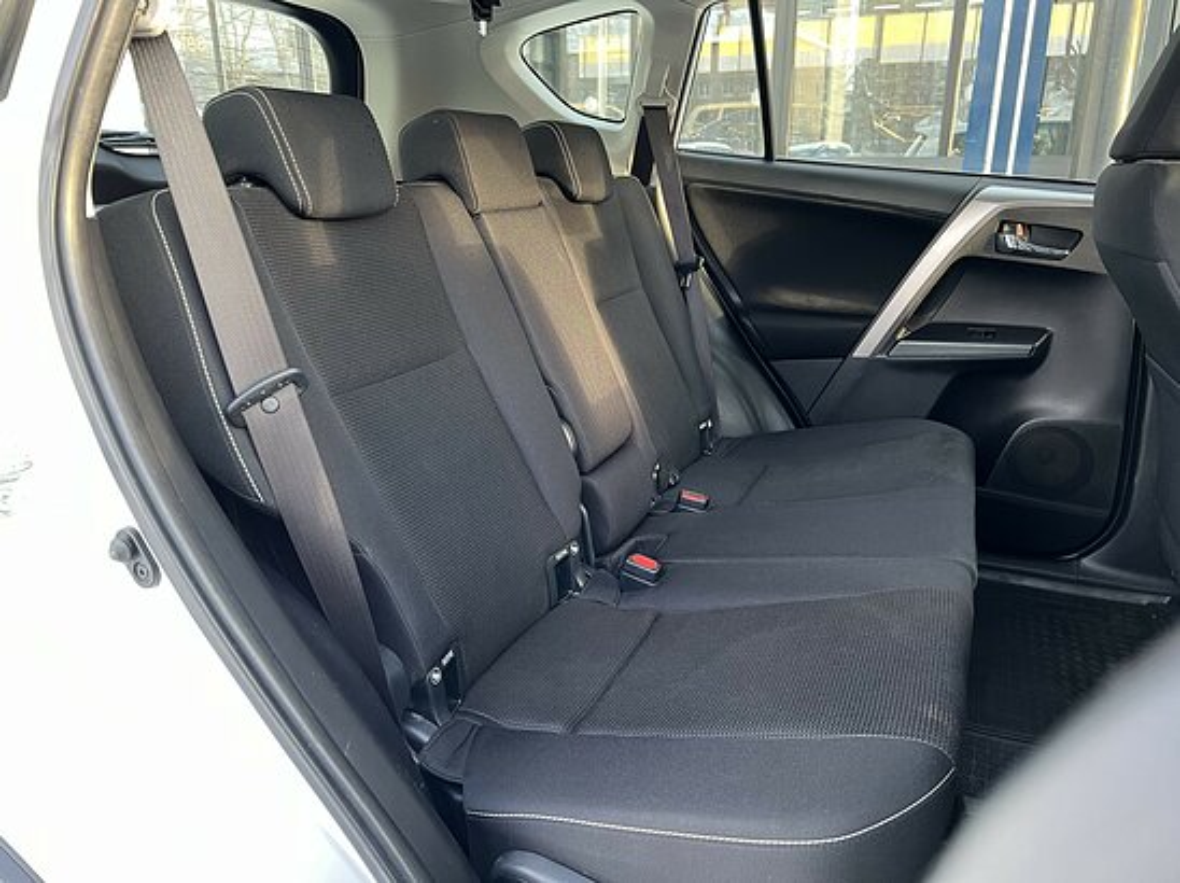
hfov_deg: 67.3
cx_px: 590
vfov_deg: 53.0
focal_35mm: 26
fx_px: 886
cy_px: 442
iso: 125
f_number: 1.5
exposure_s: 1/95
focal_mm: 5.7
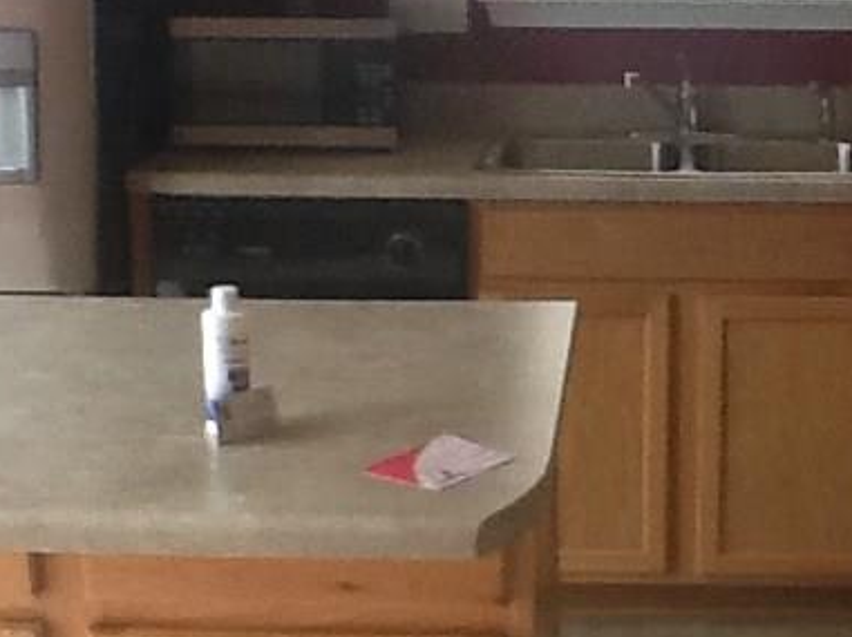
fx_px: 2729
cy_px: 134
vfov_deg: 13.3
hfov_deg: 17.6
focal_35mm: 111
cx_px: 693
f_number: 2.4
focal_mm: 2.03
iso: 100
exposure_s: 1/30
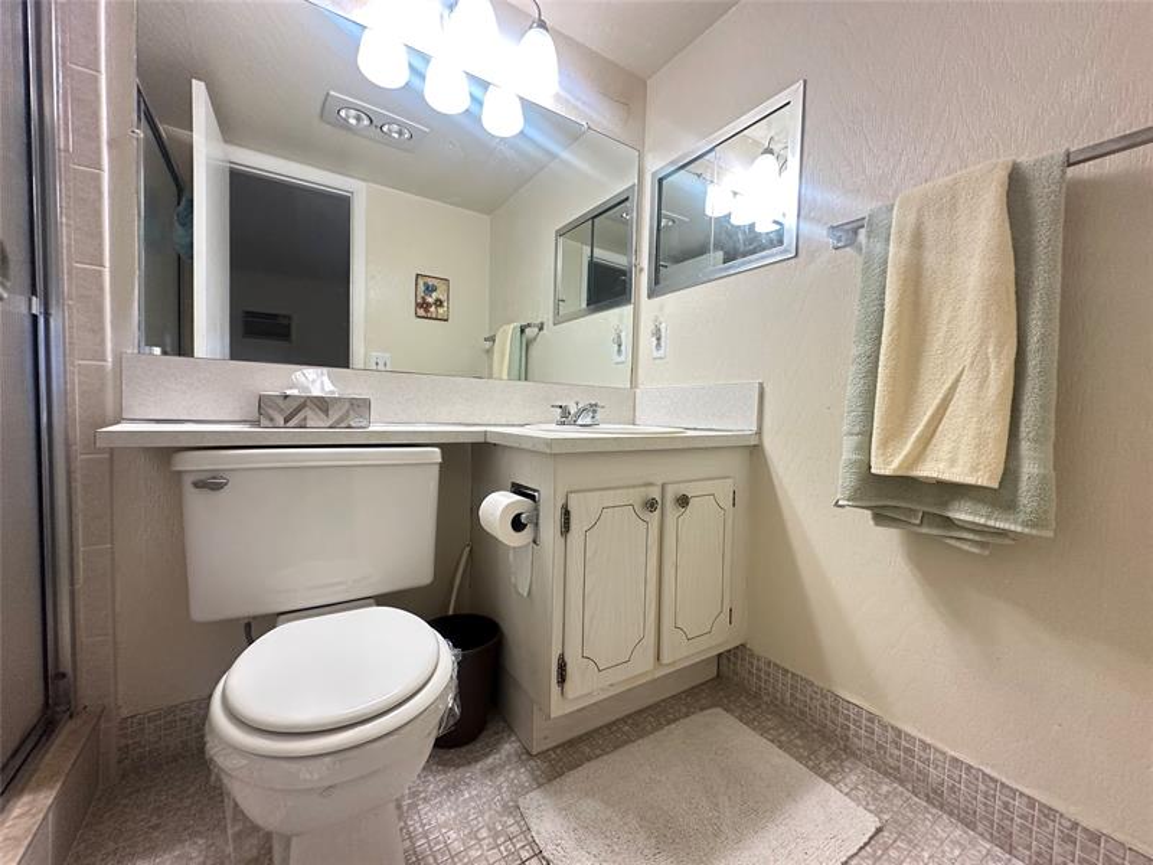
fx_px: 466
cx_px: 576
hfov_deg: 102.1
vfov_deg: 85.7
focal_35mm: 14
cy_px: 432
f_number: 2.2
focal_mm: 2.22
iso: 250
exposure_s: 1/120
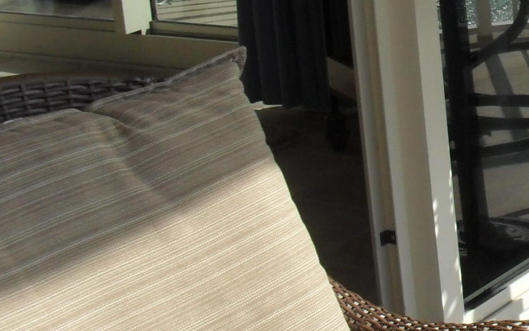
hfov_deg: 16.2
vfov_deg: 11.1
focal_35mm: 118
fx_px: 1702
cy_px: 68
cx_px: 781
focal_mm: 6.3
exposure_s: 1/180
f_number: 8.4
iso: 100
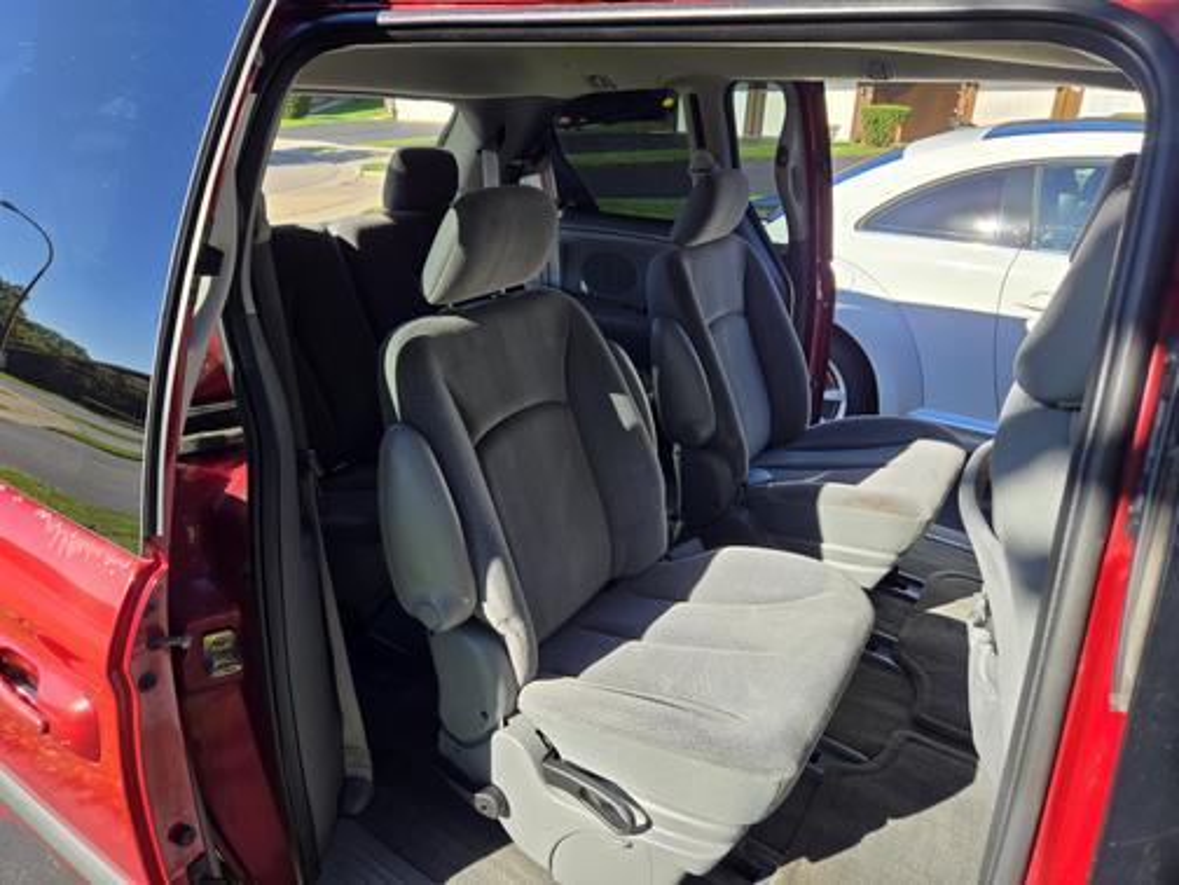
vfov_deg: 58.9
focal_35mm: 23
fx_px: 783
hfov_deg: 73.9
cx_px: 590
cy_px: 442
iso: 25
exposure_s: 1/654
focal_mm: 5.4
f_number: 1.8
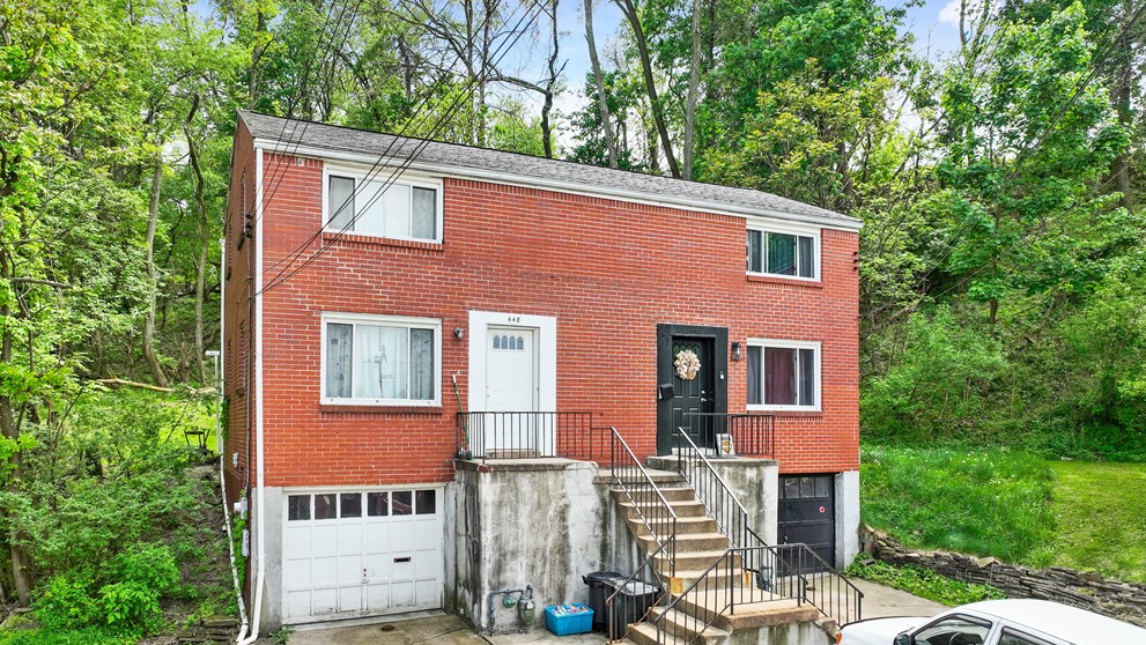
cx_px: 587
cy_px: 355
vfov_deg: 42.9
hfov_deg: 69.8
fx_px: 821
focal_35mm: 27
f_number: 2.8
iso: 210
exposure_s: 1/2000
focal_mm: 12.29
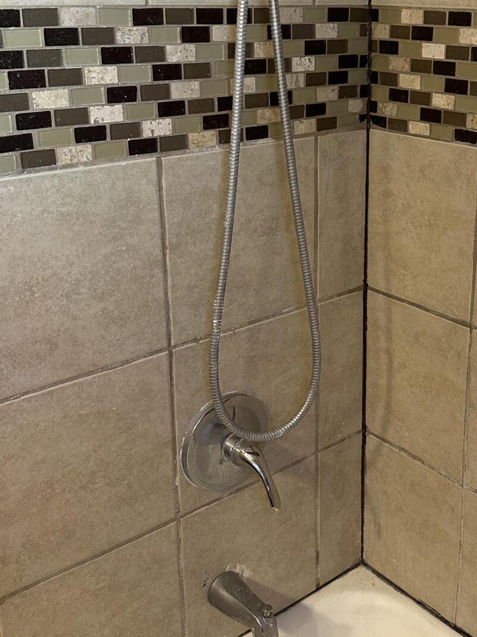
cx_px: 342
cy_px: 256
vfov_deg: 41.9
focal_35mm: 45
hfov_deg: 31.7
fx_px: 827
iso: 250
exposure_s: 1/60
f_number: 1.78
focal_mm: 6.86
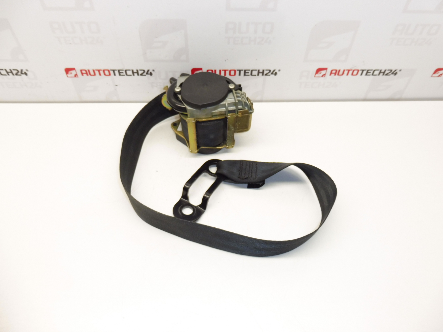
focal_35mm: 25
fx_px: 320
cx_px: 222
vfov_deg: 54.9
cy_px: 166
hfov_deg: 69.4
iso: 200
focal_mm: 4.4
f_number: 3.5
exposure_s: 1/80
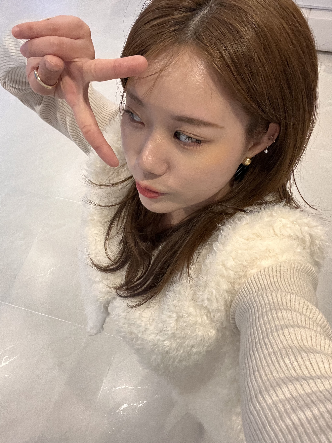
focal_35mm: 30
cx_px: 166
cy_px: 222
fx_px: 384
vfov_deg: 60.0
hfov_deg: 46.8
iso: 250
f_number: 2.2
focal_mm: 2.71
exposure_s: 1/60
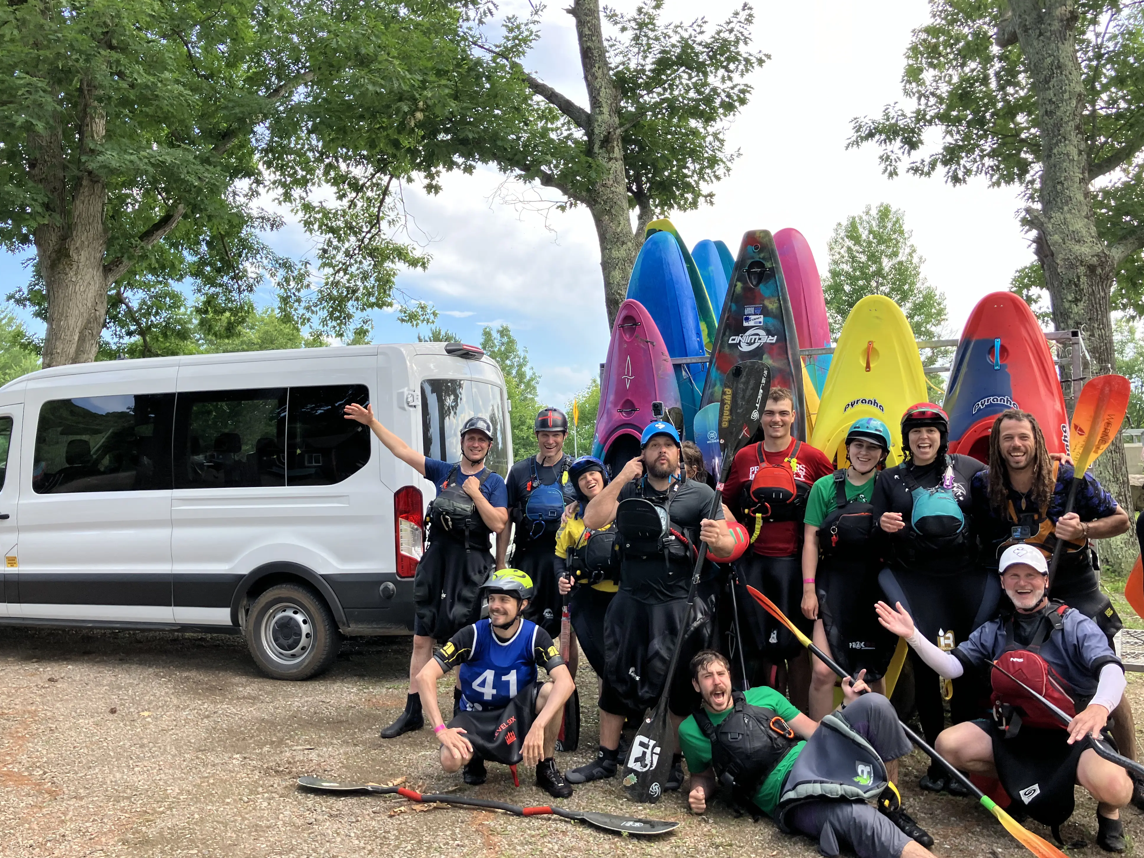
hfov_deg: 61.7
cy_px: 432
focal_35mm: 29
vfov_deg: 48.2
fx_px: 958
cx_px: 560
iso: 25
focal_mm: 3.99
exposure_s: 1/261
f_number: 1.8
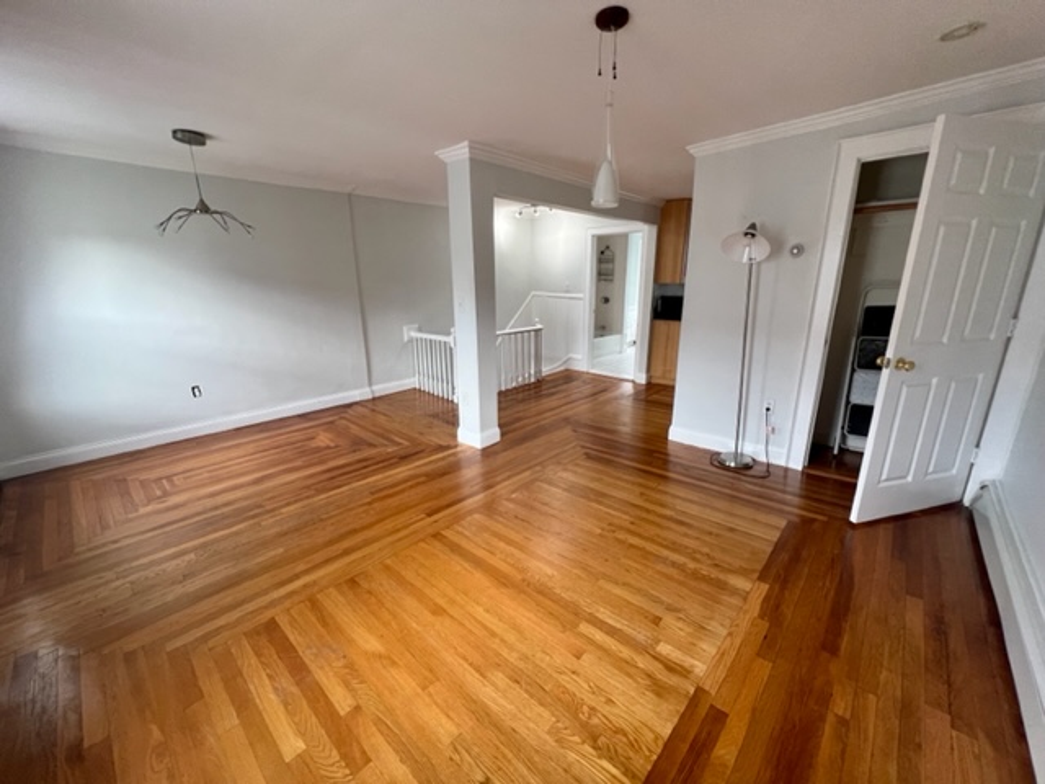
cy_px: 392
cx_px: 522
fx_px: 392
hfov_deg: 106.2
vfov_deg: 89.9
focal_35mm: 13
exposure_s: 1/99
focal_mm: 1.57
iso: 100
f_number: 1.8
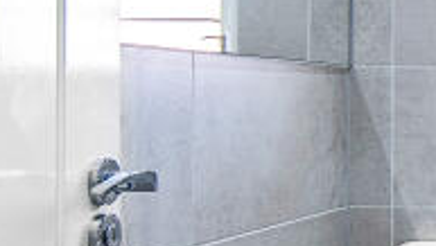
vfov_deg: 12.1
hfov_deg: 18.2
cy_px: 128
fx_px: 1157
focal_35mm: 100
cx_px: 712
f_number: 5.6
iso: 100
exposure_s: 1/15
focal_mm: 18
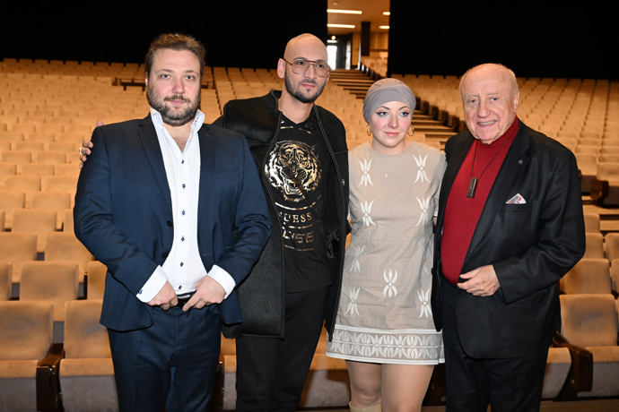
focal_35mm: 40
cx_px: 310
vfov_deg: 33.4
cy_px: 206
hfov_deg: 48.5
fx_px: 688
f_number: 5.6
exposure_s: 1/50
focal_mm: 40
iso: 2500
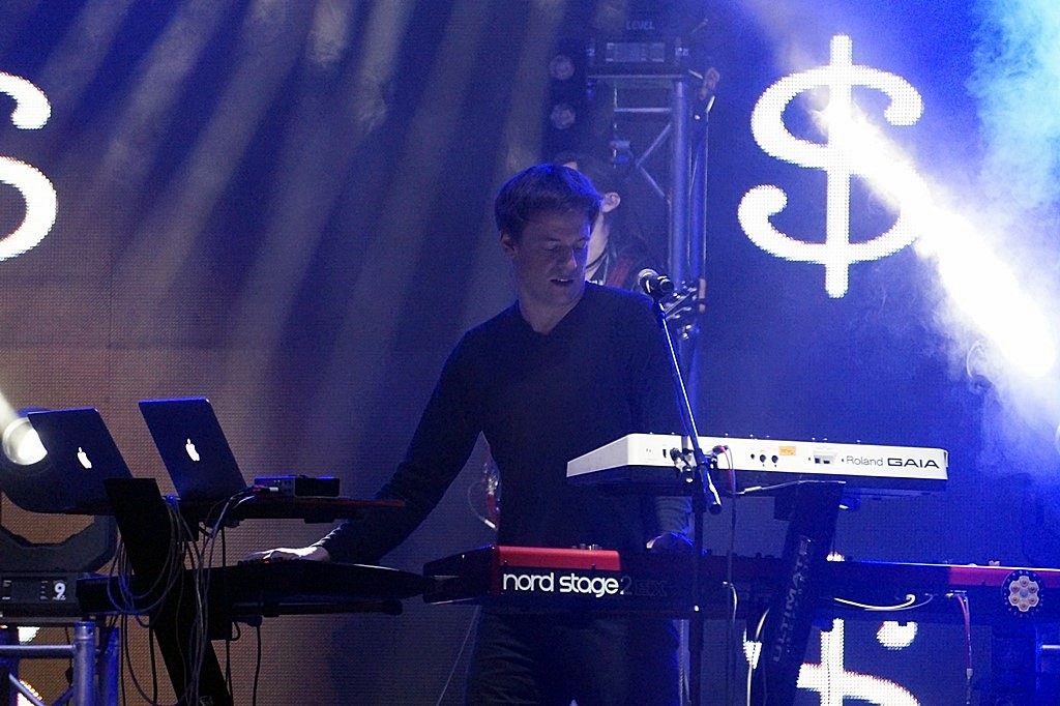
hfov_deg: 6.5
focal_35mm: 315
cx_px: 530
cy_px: 353
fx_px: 9271
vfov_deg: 4.4
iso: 3200
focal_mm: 210
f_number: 5
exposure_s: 1/125
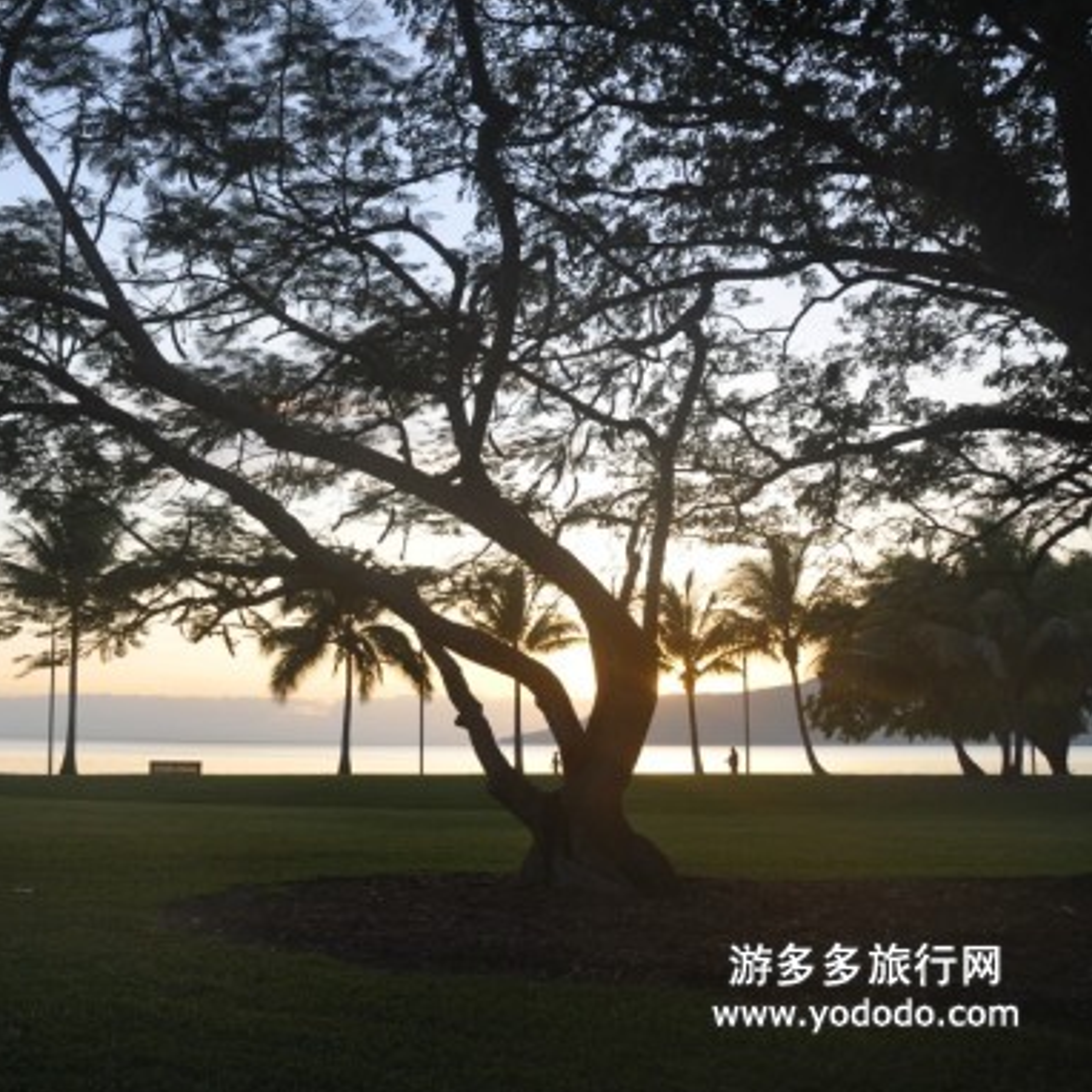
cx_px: 237
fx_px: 1285
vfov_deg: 46.0
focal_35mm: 36
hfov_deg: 44.1
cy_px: 537
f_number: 8
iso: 320
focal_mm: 18
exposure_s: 1/125
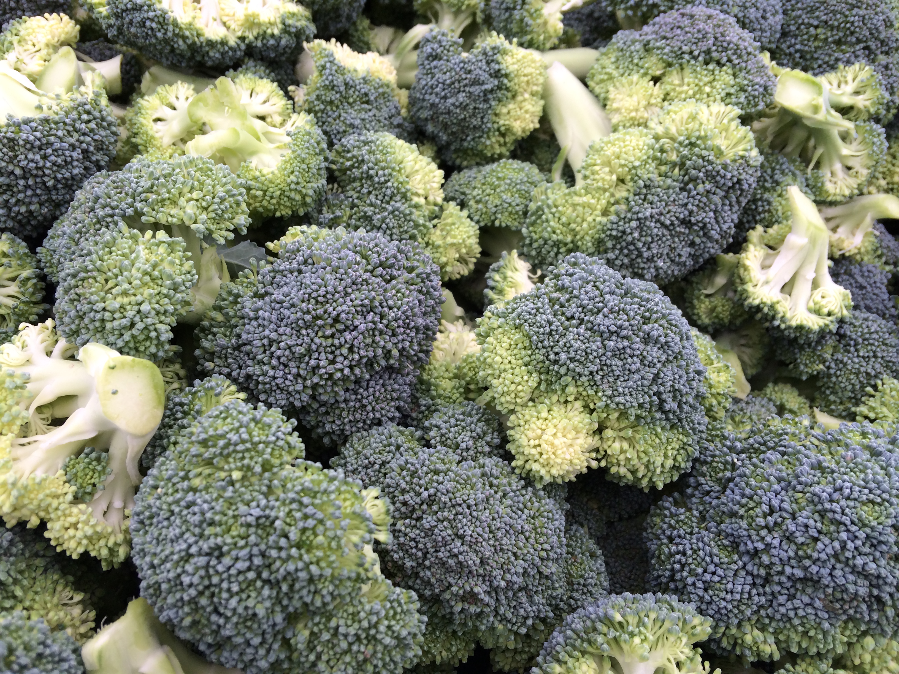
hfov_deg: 60.0
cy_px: 337
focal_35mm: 30
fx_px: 779
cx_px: 450
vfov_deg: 46.8
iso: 32
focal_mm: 4.12
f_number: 2.2
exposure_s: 1/277
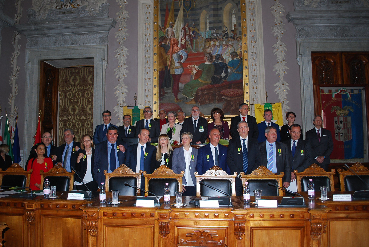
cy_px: 124
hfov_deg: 67.3
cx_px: 184
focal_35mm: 27
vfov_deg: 48.0
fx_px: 277
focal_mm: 18
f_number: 3.5
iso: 280
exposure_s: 1/60
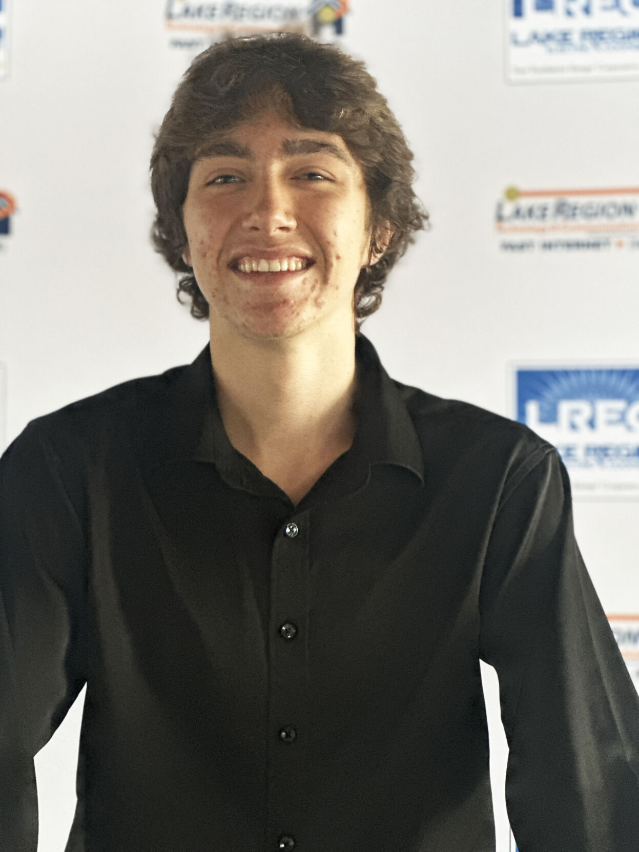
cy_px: 426
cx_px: 320
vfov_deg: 25.3
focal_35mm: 77
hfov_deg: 19.1
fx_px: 1895
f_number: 2.8
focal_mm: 9
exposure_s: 1/15
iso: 1000
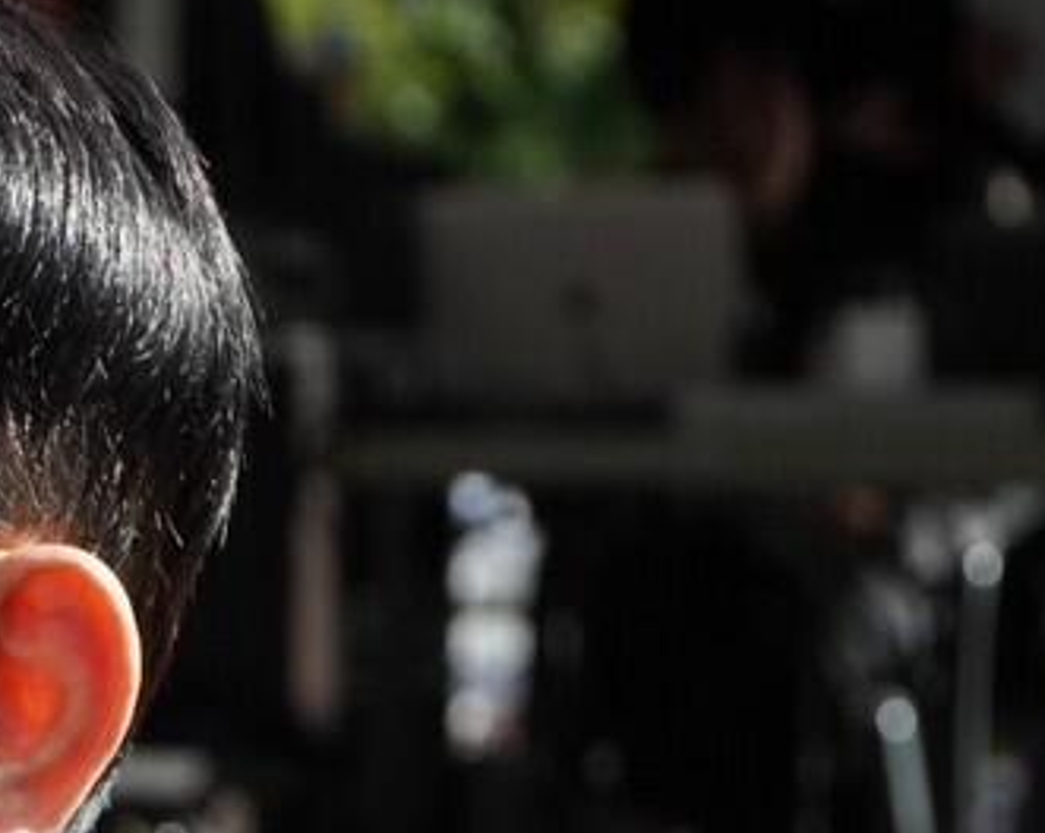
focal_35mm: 289
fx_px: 8922
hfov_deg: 6.6
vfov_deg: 5.3
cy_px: 1194
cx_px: -679
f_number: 5.6
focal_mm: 53
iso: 800
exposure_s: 1/2500
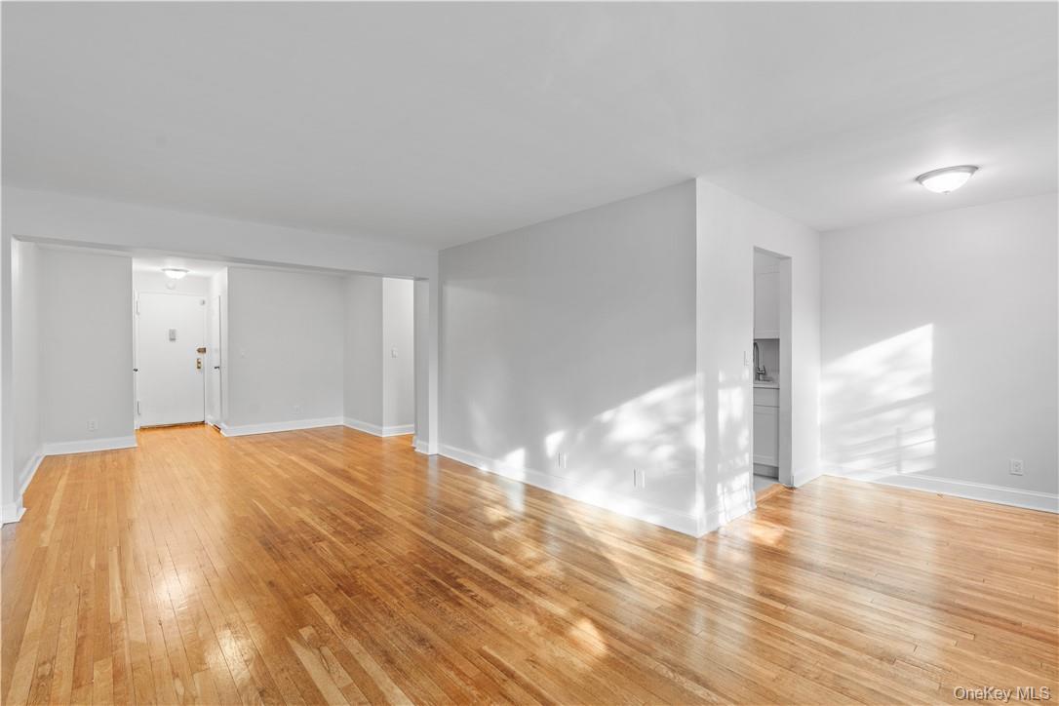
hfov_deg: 96.7
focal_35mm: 16
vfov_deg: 73.7
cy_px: 353
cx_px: 530
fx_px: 471
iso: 400
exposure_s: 1/2
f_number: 8
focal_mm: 16
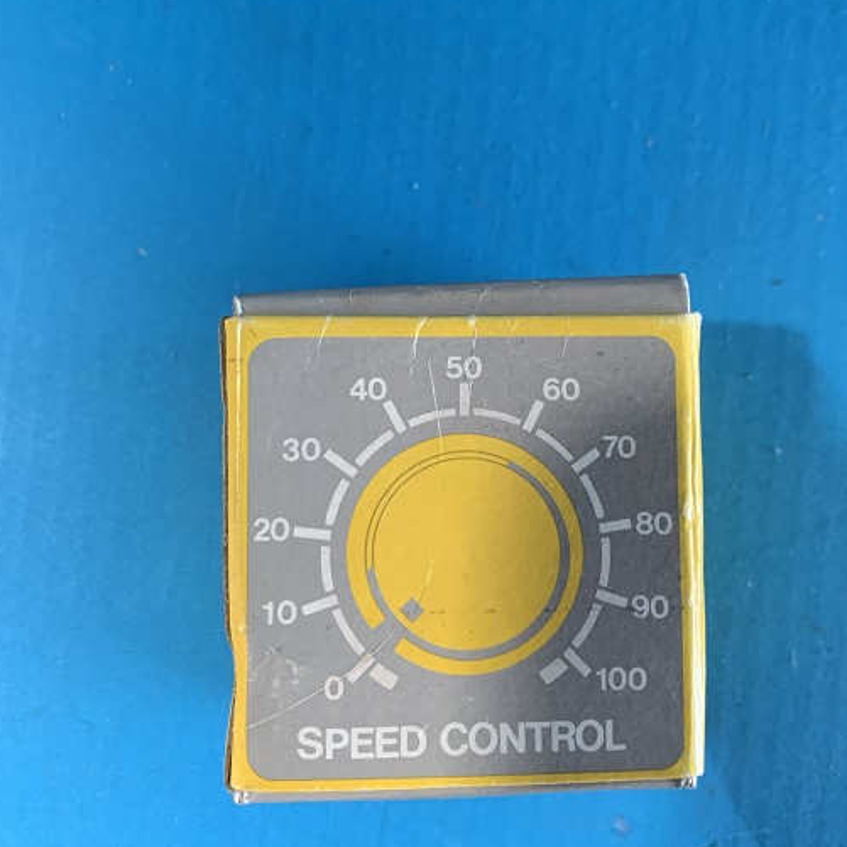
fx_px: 1024
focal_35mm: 37
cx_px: 459
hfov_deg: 44.9
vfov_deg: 44.9
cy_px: 376
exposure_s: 1/60
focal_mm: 4.25
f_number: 1.8
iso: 160
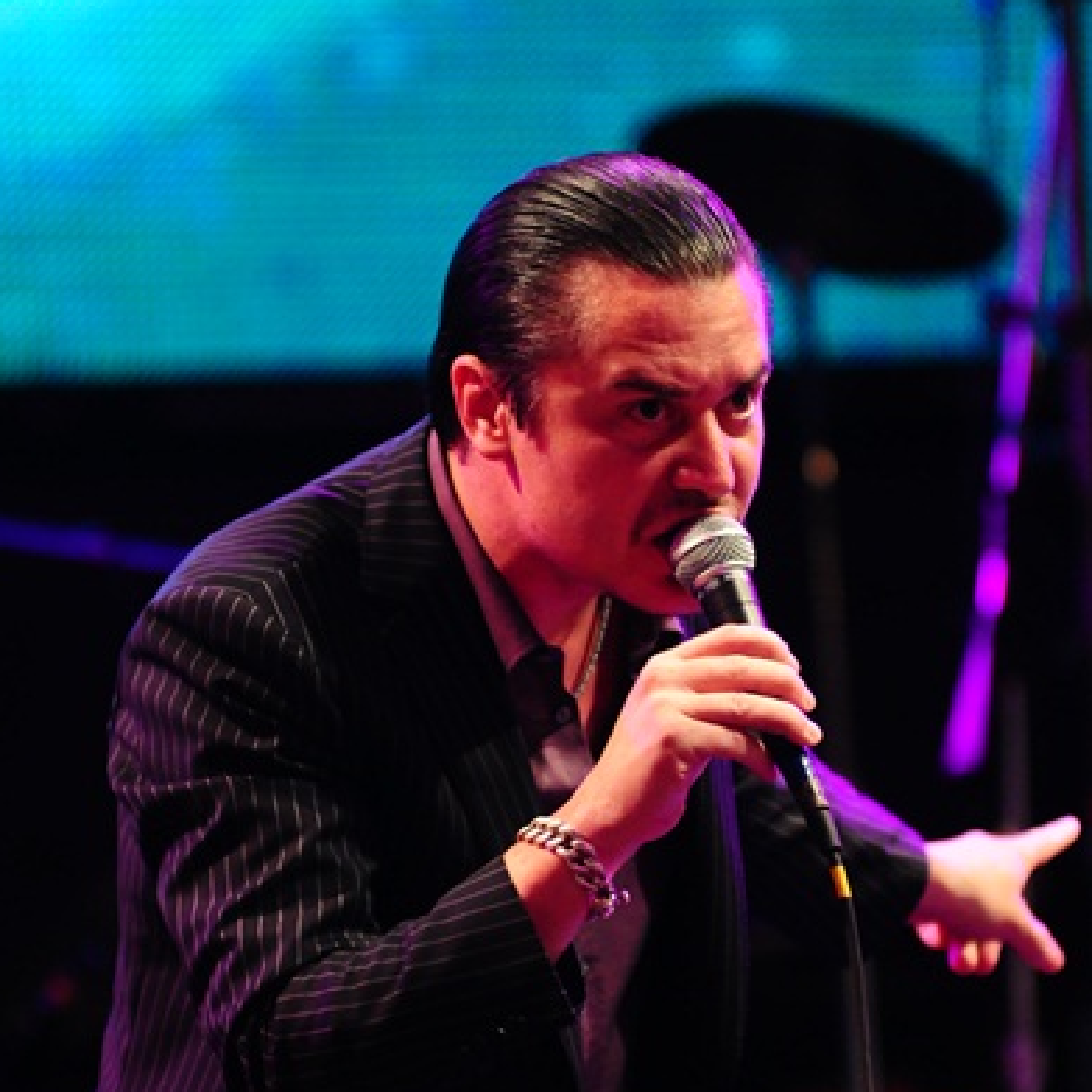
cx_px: 549
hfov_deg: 4.5
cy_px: 709
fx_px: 13955
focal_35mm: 391
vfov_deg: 4.5
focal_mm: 200
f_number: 3.2
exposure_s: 1/125
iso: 2000
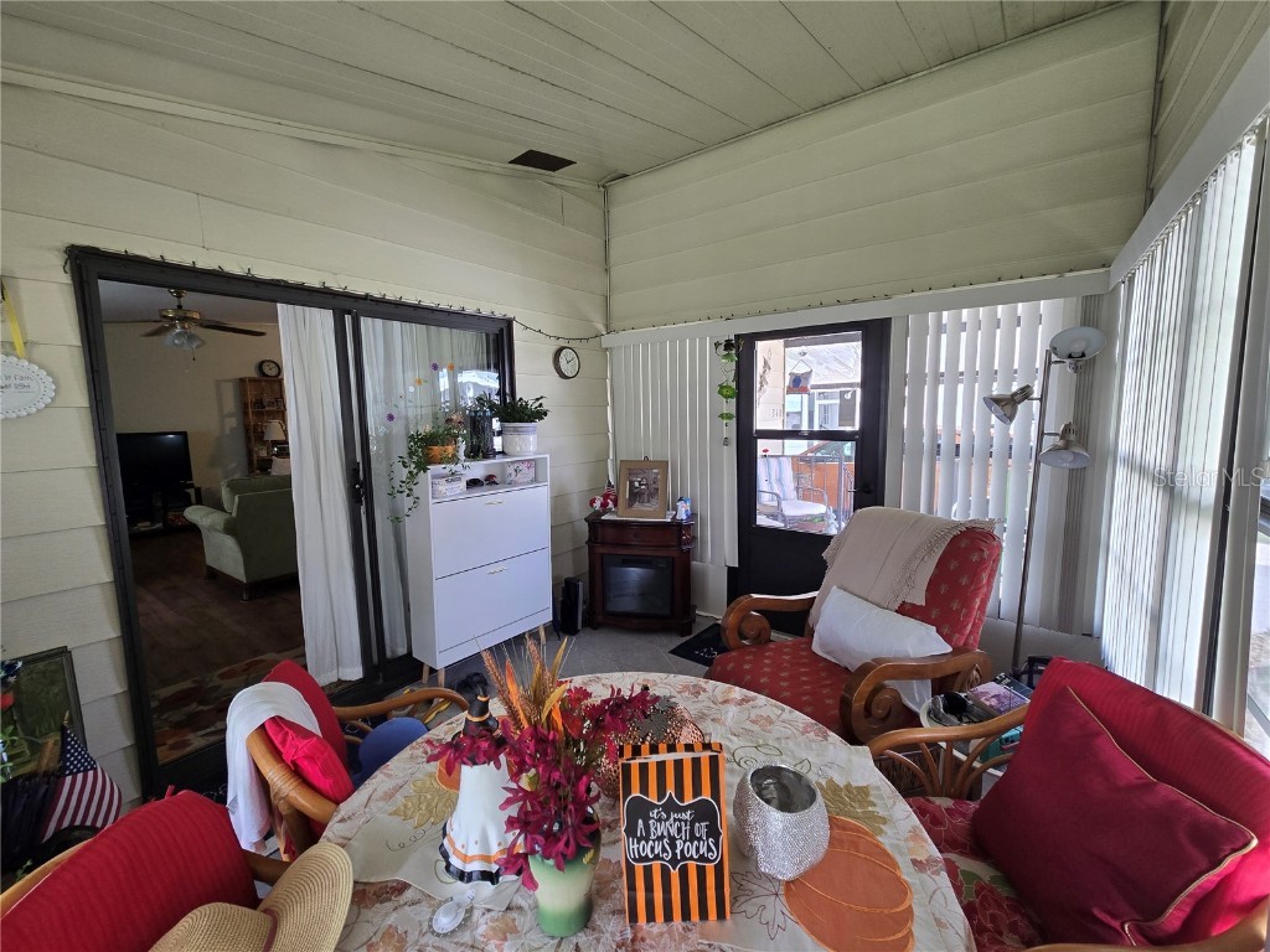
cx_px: 635
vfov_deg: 89.9
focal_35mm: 13
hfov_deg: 106.2
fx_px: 477
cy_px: 476
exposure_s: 1/60
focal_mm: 2.2
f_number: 2.2
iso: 80
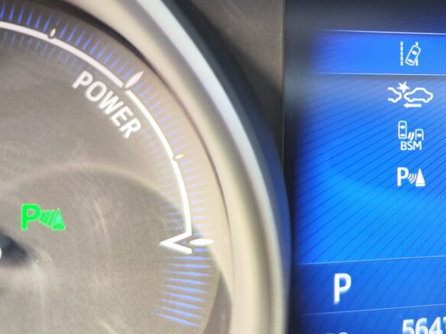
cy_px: 87
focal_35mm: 47
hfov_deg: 37.5
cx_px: 409
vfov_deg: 30.4
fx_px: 605
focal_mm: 7.01
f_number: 1.69
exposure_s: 1/60
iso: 555
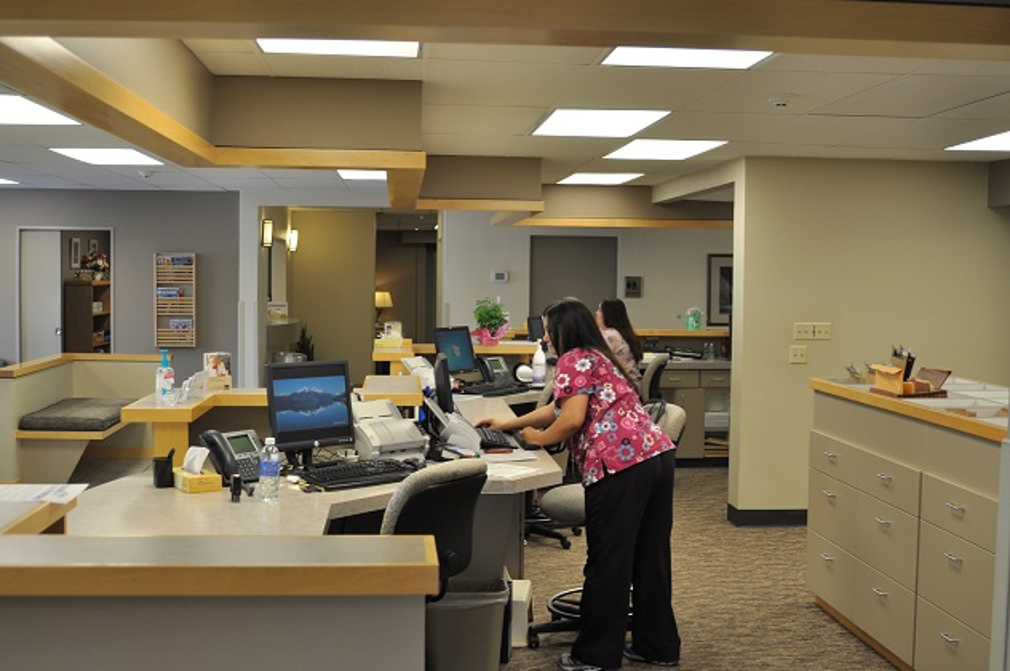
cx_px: 505
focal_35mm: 42
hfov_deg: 46.4
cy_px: 336
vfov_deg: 31.8
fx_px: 1177
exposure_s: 1/80
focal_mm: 28
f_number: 4.5
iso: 400
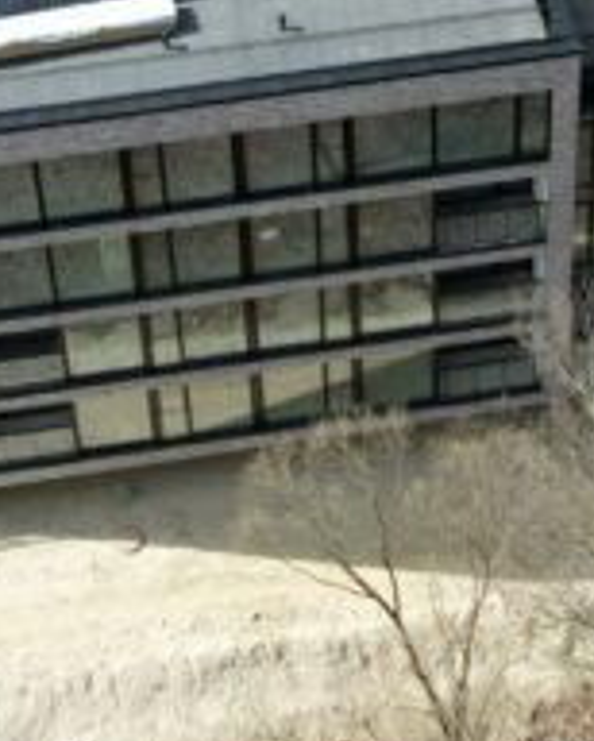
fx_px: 2413
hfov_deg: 14.0
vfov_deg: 17.0
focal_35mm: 110
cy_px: -44
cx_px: 409
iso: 100
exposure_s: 1/1250
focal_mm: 8.38
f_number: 2.8
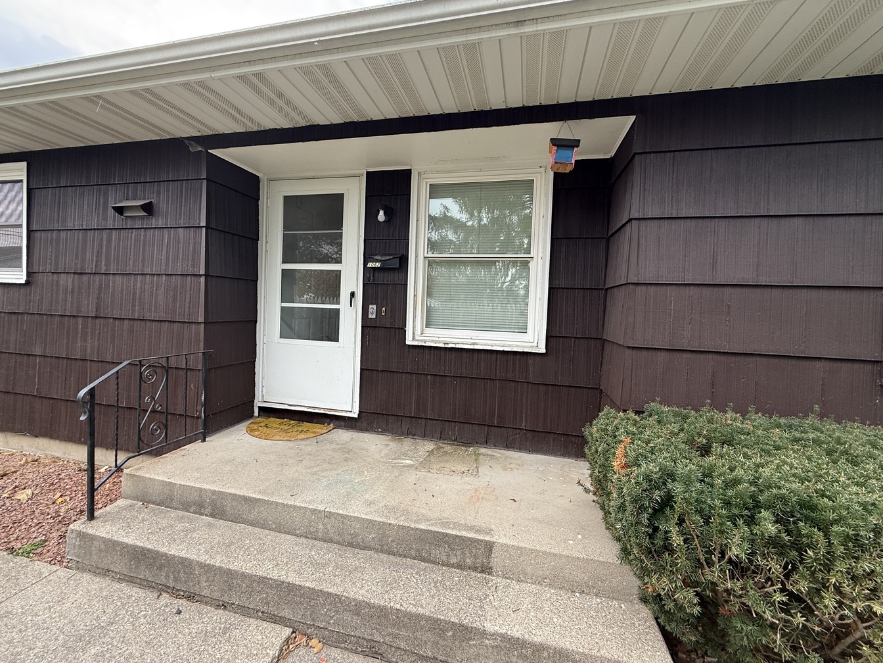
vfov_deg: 81.7
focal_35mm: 15
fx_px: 383
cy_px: 319
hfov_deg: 98.2
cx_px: 431
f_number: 2.2
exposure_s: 1/136
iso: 50
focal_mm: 2.22
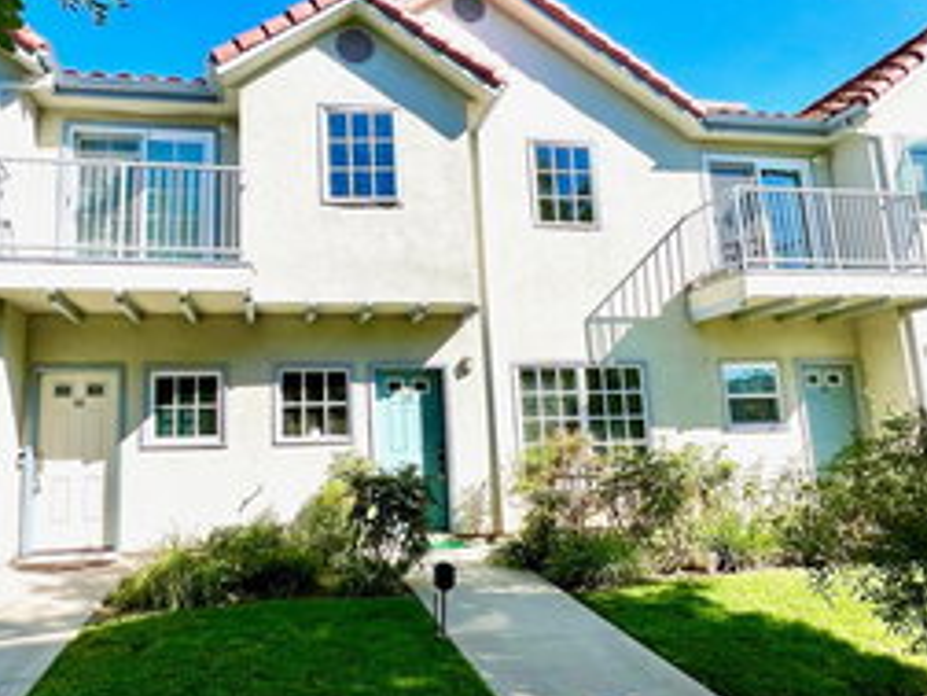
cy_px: 357
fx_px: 589
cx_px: 366
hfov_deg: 75.4
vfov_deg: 61.1
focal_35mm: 22
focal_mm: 1.57
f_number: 1.8
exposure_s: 1/1672
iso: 32
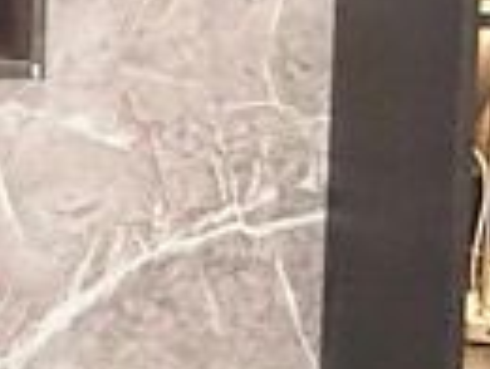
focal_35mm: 110
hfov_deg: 15.9
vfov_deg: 13.4
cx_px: -309
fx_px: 1560
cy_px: 30
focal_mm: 2.22
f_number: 2.2
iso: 800
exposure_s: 1/50
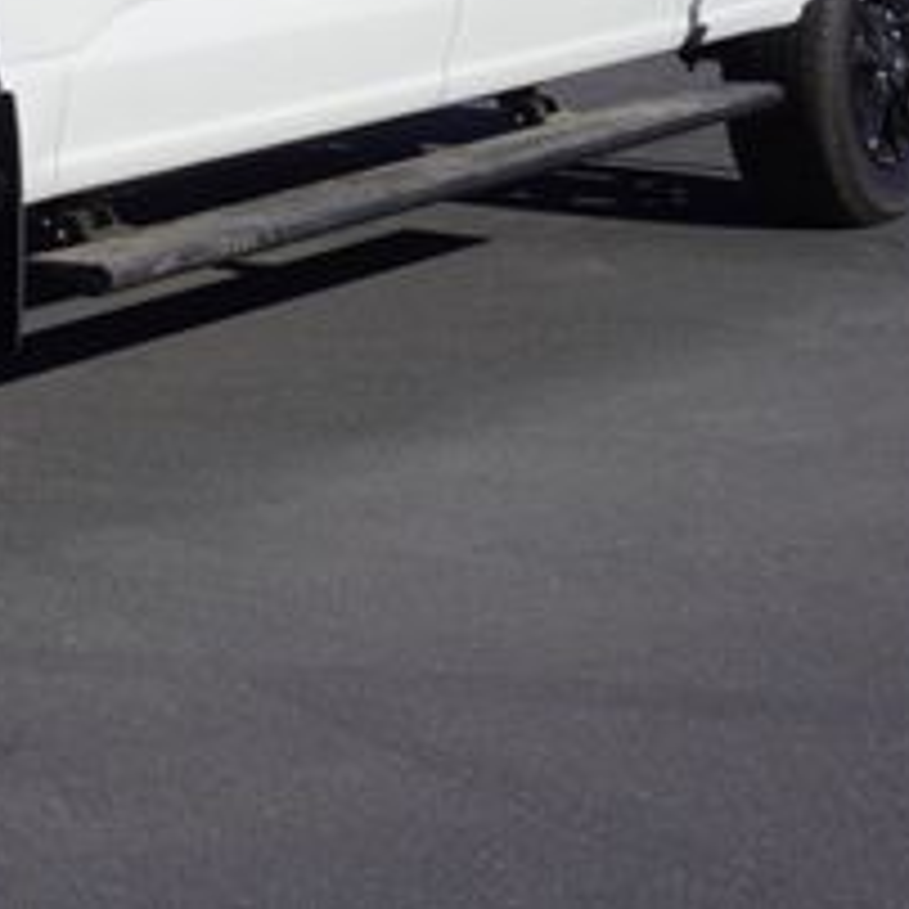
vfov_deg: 14.6
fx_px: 3486
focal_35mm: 117
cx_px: -248
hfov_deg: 14.3
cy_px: -45
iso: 100
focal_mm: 29
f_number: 11
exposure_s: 1/250
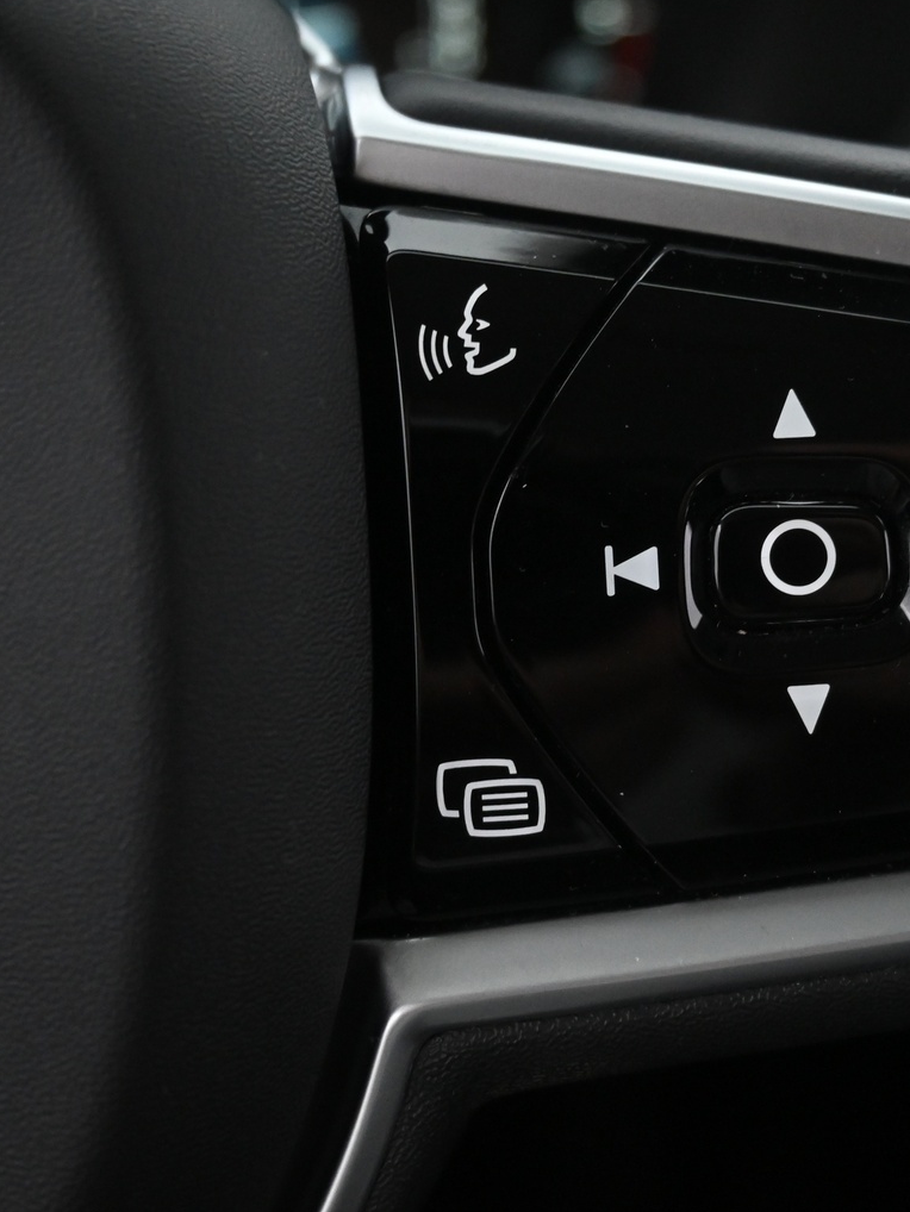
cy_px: 573
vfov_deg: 36.3
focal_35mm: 53
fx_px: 1849
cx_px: 665
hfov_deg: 27.3
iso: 2500
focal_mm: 23
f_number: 4.2
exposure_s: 1/40
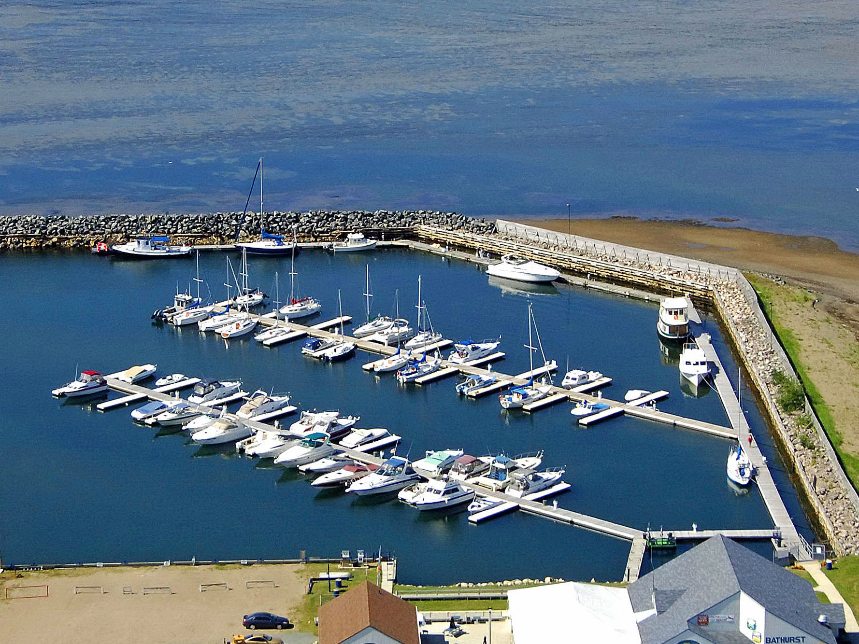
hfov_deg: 14.9
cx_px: 342
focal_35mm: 132
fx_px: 3276
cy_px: 288
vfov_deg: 11.2
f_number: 6.7
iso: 400
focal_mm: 38
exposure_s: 1/1000
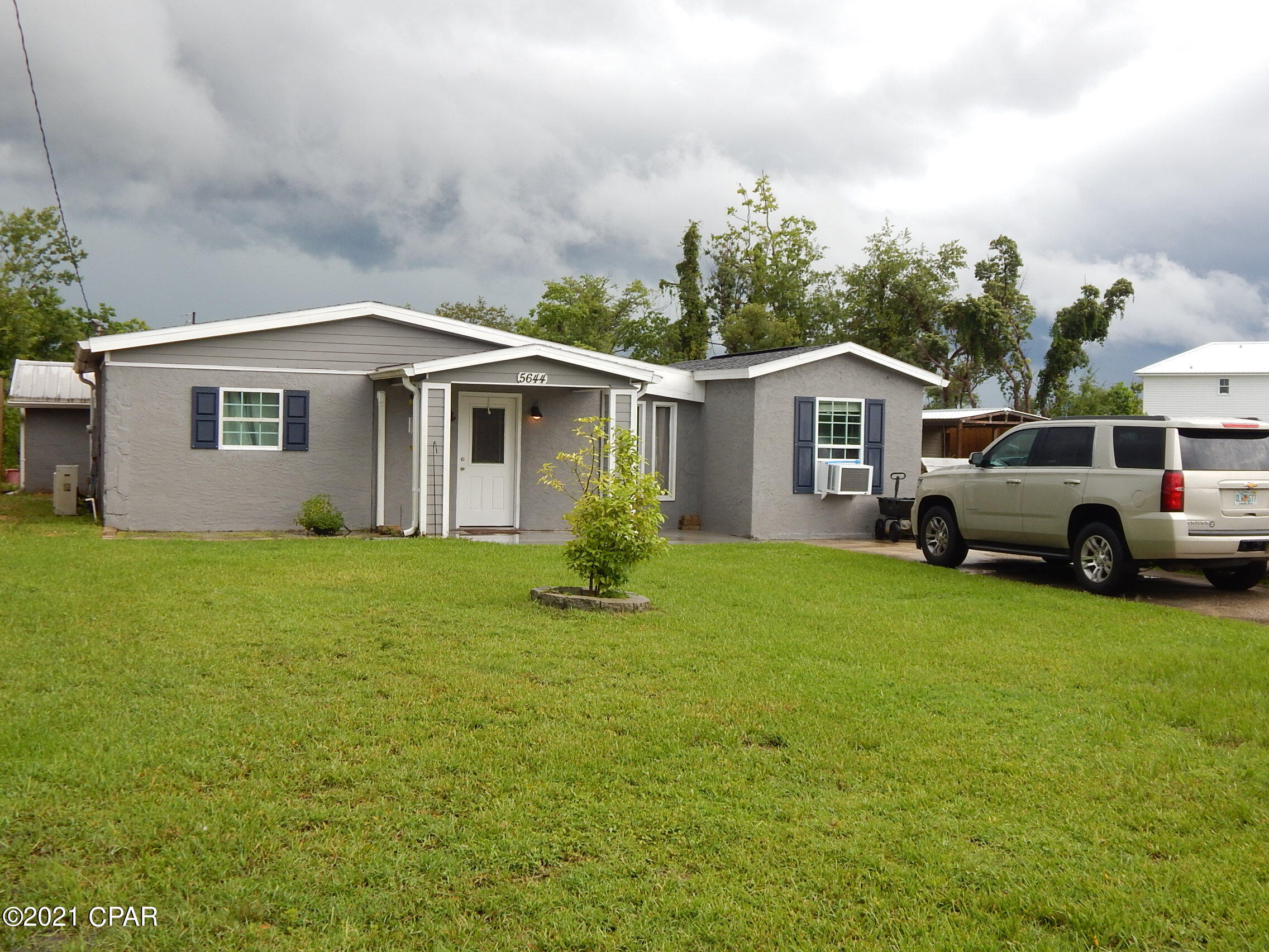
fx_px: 1393
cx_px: 634
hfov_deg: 49.0
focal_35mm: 38
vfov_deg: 37.7
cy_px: 476
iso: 125
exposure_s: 1/400
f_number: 3.4
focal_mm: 6.8
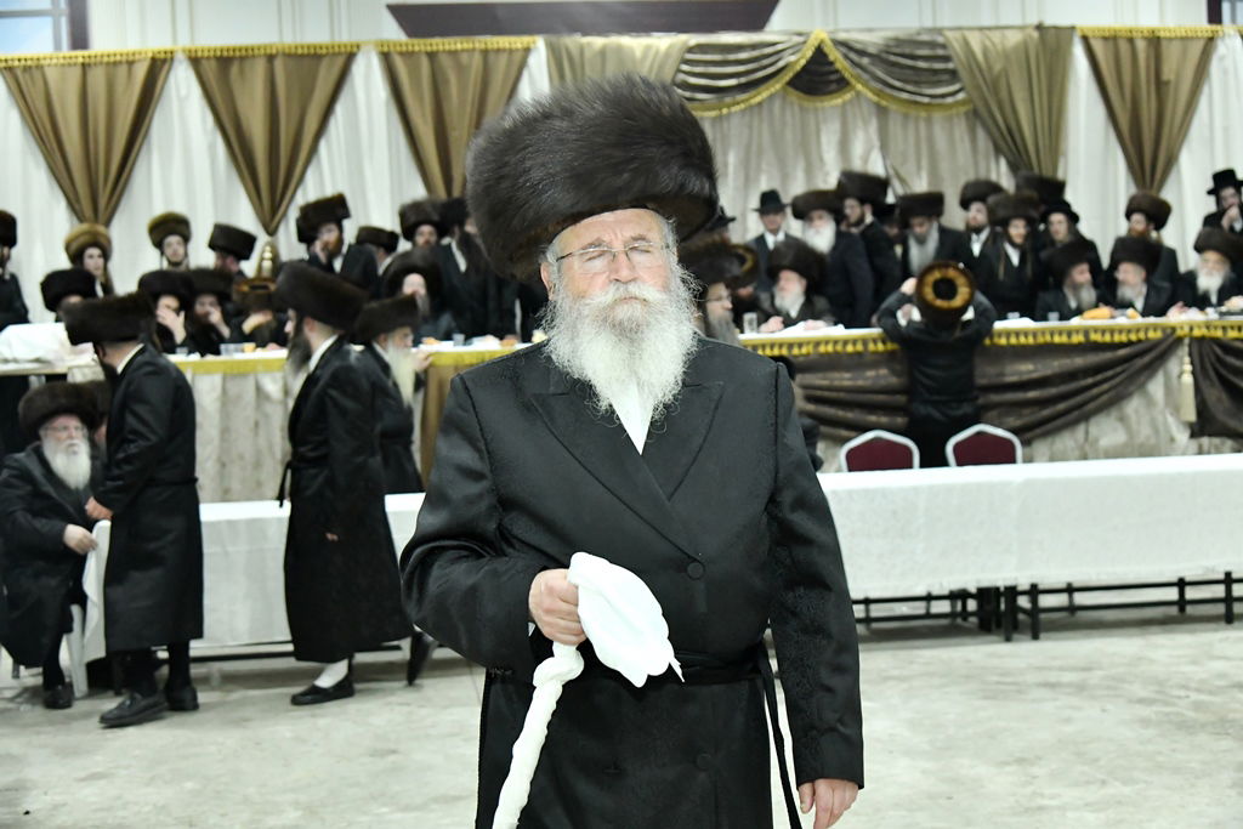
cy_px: 414
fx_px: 1727
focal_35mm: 50
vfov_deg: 27.0
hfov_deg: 39.6
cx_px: 622
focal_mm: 50
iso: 4000
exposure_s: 1/250
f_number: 5
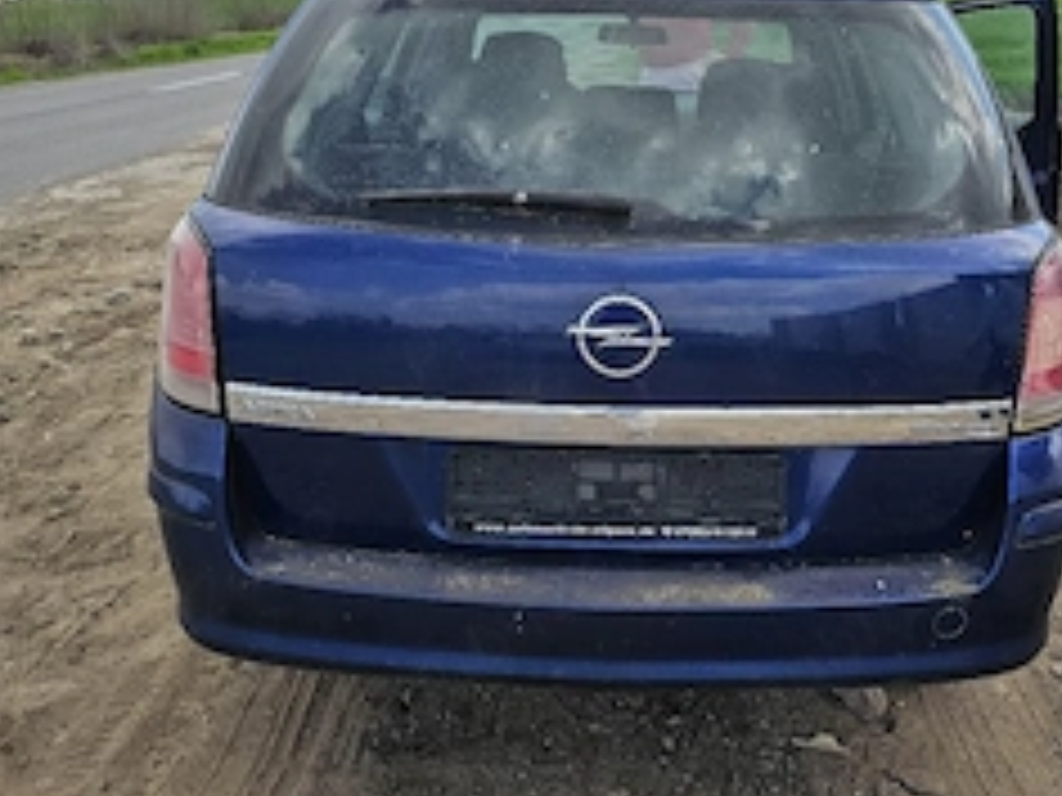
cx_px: 630
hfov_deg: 47.6
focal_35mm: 39
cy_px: 315
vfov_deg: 36.7
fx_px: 1196
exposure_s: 1/1111
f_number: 1.7
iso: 20
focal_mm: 6.3
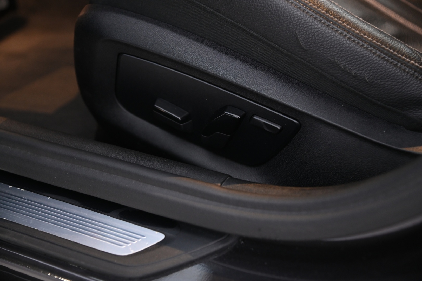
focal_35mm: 58
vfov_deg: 23.3
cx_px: 211
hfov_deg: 34.5
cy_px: 140
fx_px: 679
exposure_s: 1/10
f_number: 4
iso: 2000
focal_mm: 58
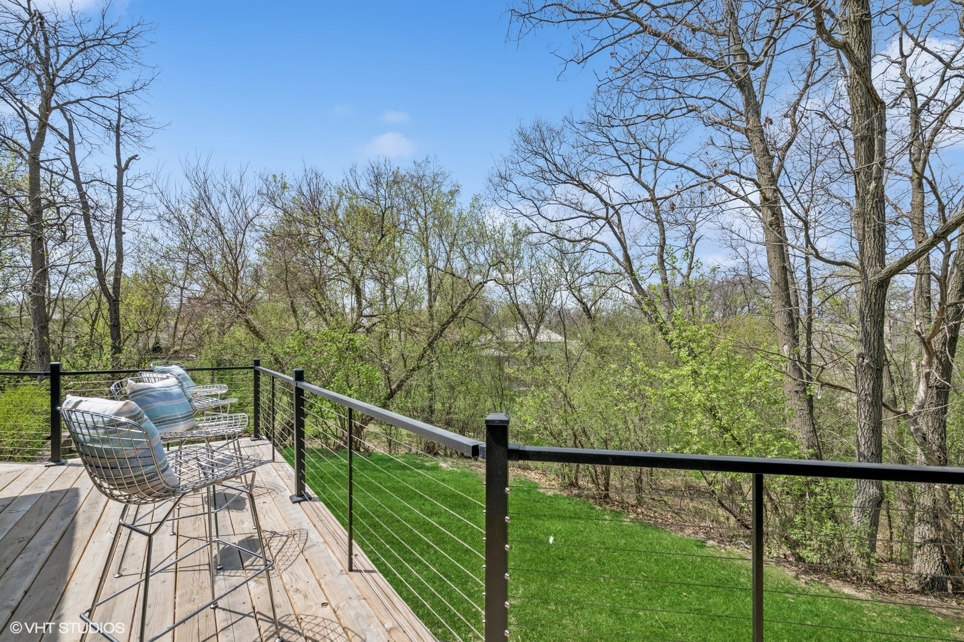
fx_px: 375
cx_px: 482
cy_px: 321
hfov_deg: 104.3
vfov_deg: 81.2
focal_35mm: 14
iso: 200
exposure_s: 1/500
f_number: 9.5
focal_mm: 14
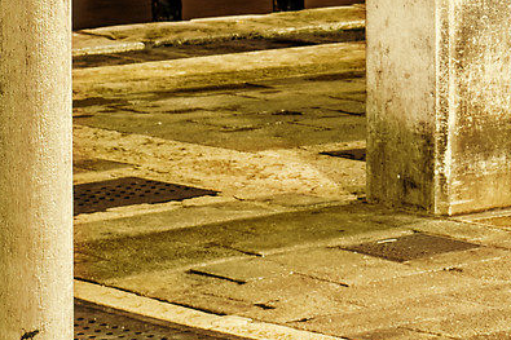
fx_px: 4313
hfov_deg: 6.7
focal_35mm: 304
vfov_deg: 4.4
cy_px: -582
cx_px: 774
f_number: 8
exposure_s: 25
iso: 100
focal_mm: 50
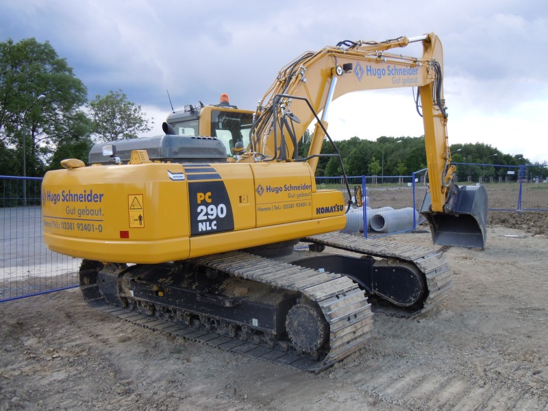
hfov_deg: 60.0
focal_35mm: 30
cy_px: 206
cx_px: 274
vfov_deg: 46.8
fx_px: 475
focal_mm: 5.4
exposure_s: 1/250
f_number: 3.5
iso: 100
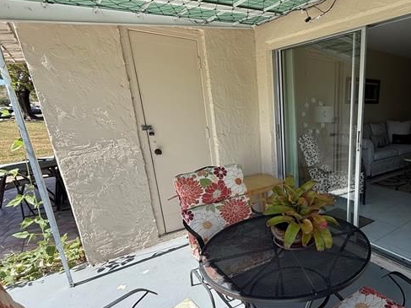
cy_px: 188
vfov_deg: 58.3
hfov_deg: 68.1
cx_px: 319
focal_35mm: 23
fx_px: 273
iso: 64
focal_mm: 2.22
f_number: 2.2
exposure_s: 1/439
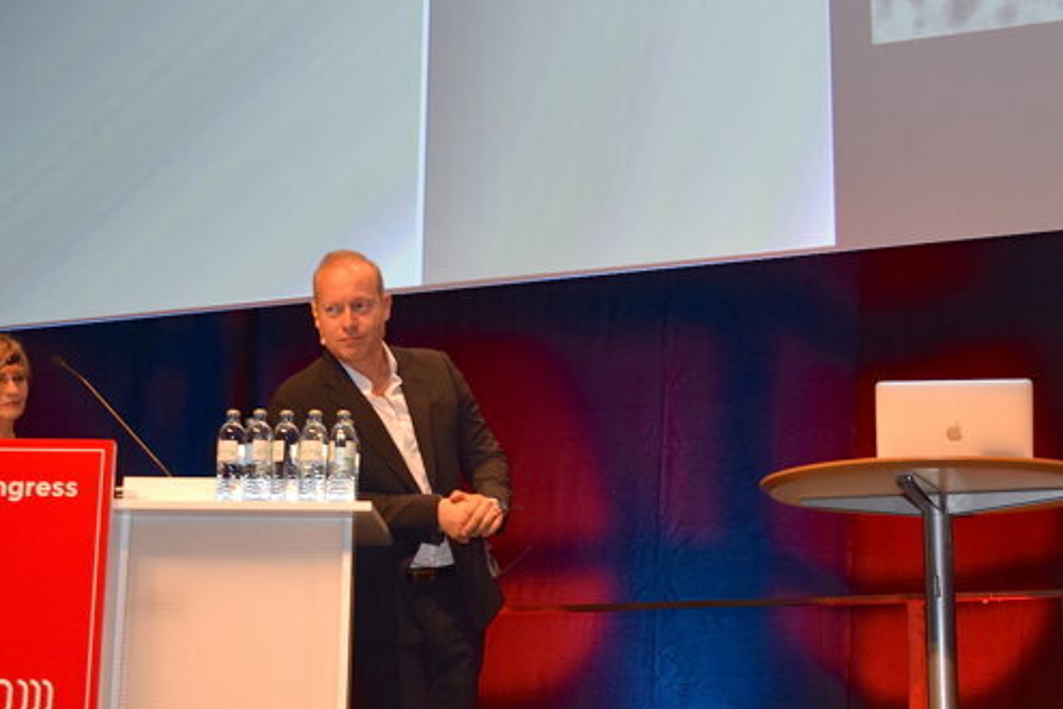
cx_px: 649
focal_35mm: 63
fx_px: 1860
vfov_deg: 21.6
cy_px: 353
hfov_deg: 31.8
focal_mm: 24
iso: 900
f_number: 4
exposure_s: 1/200
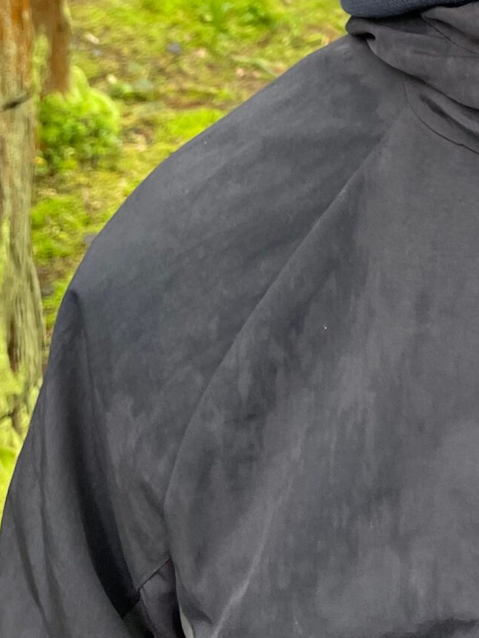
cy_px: -315
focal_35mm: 78
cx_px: 595
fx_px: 1439
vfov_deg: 21.2
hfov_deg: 17.9
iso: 50
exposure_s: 1/121
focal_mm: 4.2
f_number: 1.6
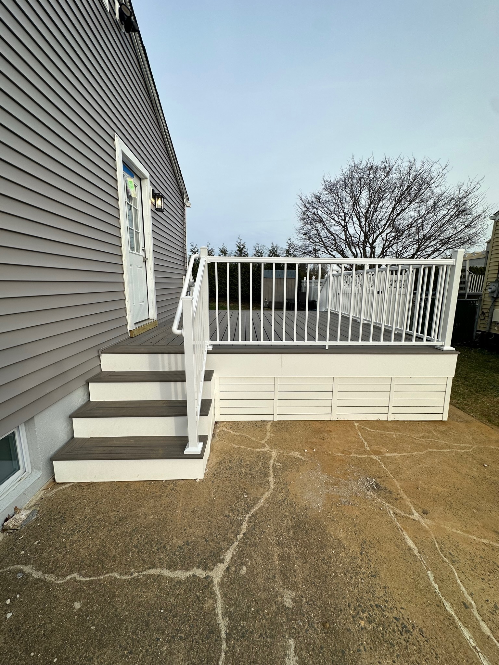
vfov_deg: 102.1
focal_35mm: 14
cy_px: 332
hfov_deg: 85.7
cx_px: 250
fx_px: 269
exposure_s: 1/1072
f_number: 2.2
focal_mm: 2.22
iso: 50
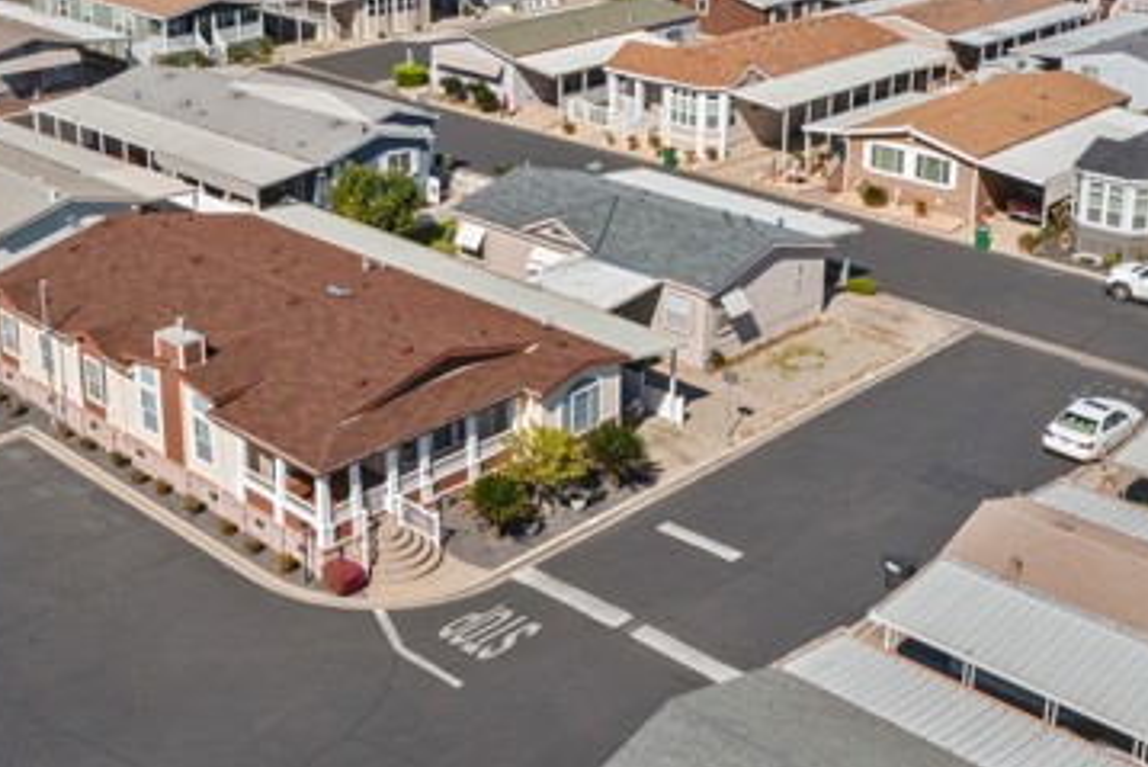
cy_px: 218
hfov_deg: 39.0
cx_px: 362
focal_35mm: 50
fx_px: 1595
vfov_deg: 26.8
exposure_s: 1/640
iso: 800
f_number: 11
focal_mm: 10.26
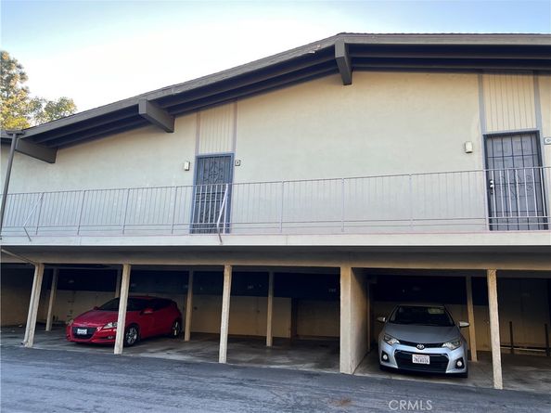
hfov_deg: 67.3
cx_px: 276
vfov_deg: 53.0
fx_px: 414
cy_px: 206
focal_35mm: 26
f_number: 1.5
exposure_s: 1/286
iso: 40
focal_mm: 5.7
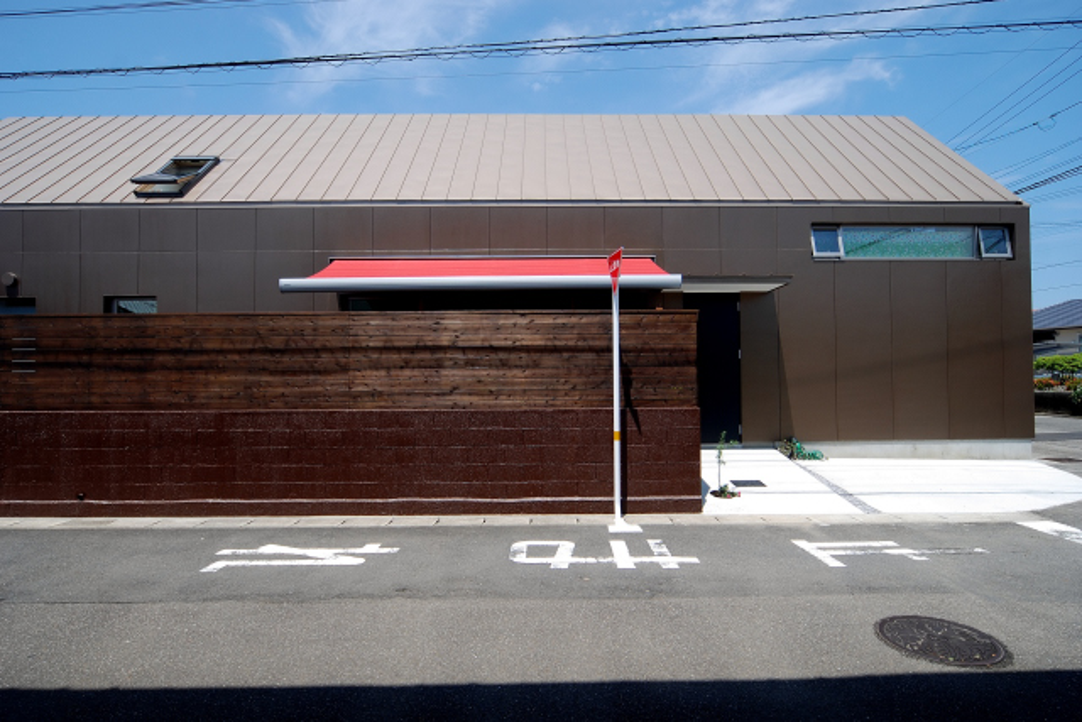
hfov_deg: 90.0
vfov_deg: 67.4
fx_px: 541
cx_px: 541
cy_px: 361
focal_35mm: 18
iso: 100
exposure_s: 1/250
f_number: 8
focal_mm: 12
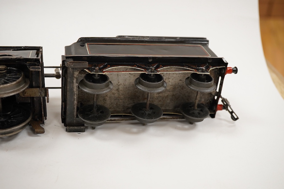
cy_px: 94
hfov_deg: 43.6
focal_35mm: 45
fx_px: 355
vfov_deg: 29.9
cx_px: 142
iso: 1250
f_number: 7.1
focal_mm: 30
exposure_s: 1/125
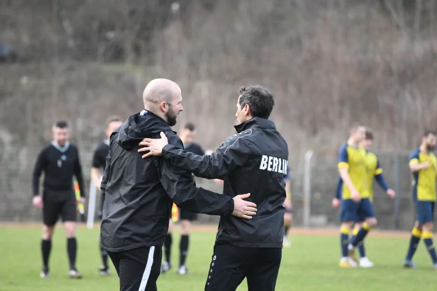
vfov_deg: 4.6
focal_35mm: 300
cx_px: 218
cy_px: 146
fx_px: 3640
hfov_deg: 6.9
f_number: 5.6
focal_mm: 300
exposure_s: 1/3200
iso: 5600
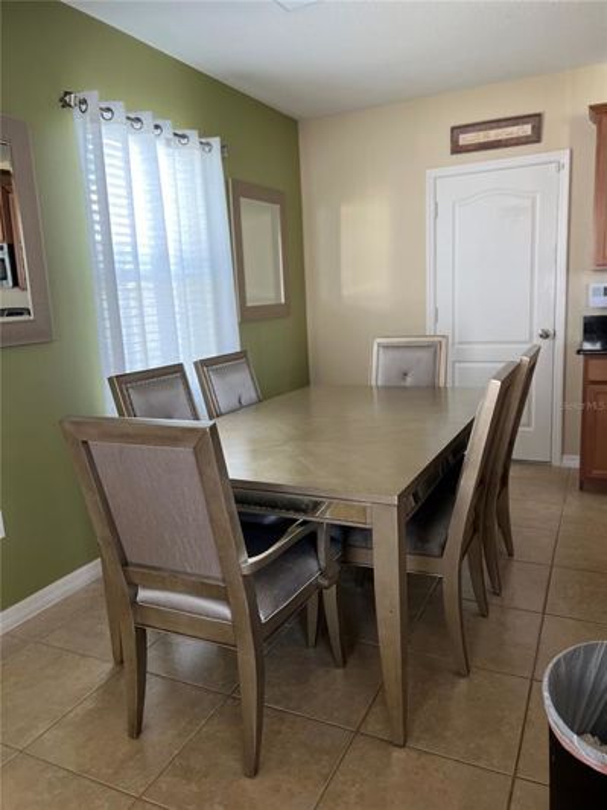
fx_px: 608
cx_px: 304
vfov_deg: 67.3
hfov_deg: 53.1
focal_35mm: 26
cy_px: 405
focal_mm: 5.7
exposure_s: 1/61
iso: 125
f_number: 1.5
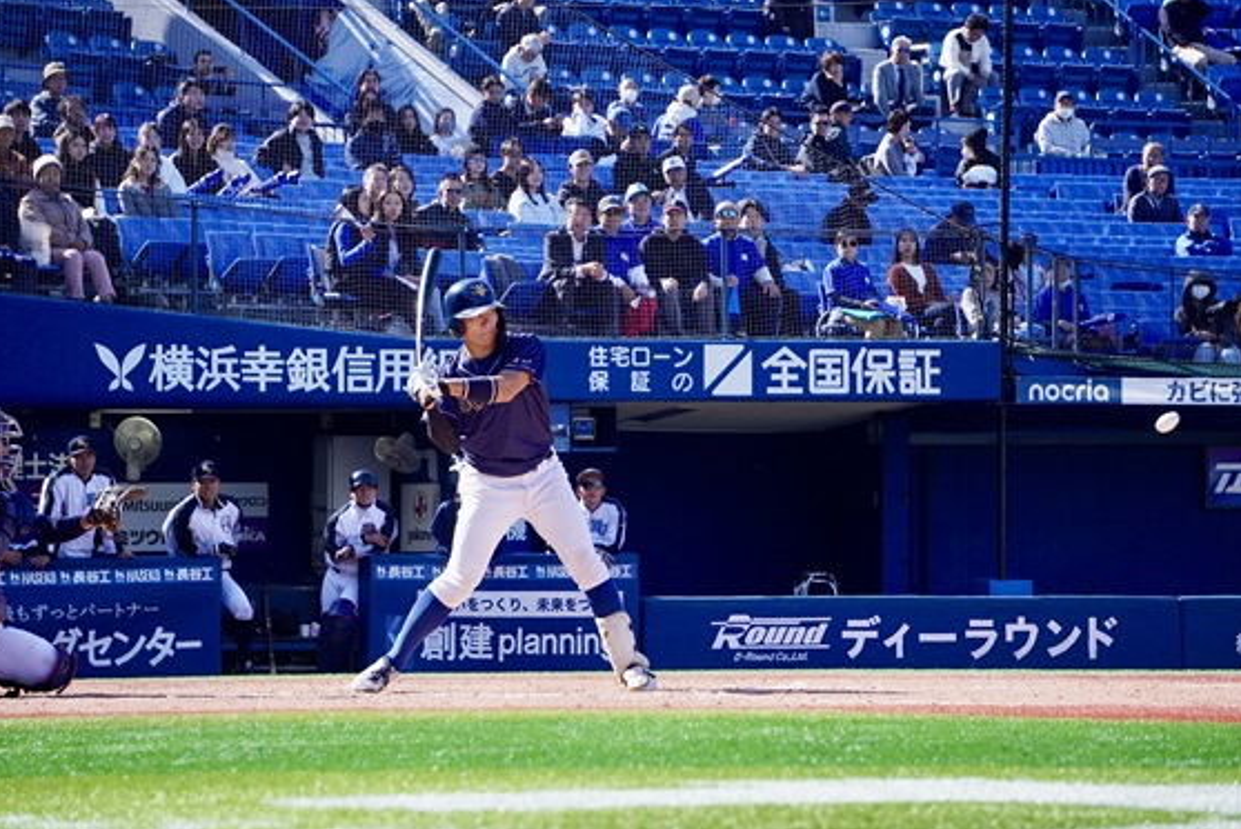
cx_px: 617
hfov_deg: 9.0
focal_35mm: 228
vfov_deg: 6.0
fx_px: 7866
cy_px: 413
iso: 1600
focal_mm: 150
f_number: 5.6
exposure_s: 1/3200
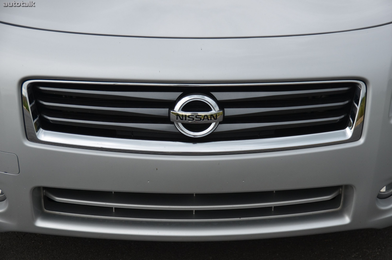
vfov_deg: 17.4
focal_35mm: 78
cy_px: 130
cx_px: 196
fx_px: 848
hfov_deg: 26.0
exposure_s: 1/1000
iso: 560
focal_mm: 52
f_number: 4.8
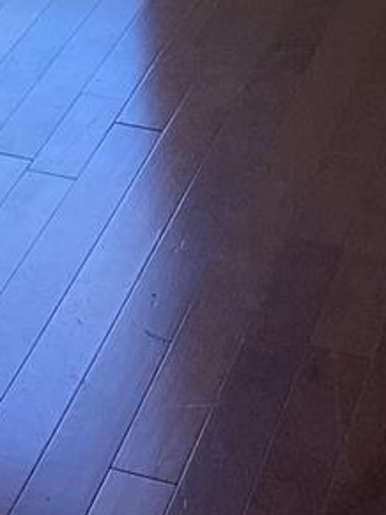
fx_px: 1904
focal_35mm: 128
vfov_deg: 14.3
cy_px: -287
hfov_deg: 11.2
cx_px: -159
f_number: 2.4
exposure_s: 1/120
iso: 25
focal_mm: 3.3
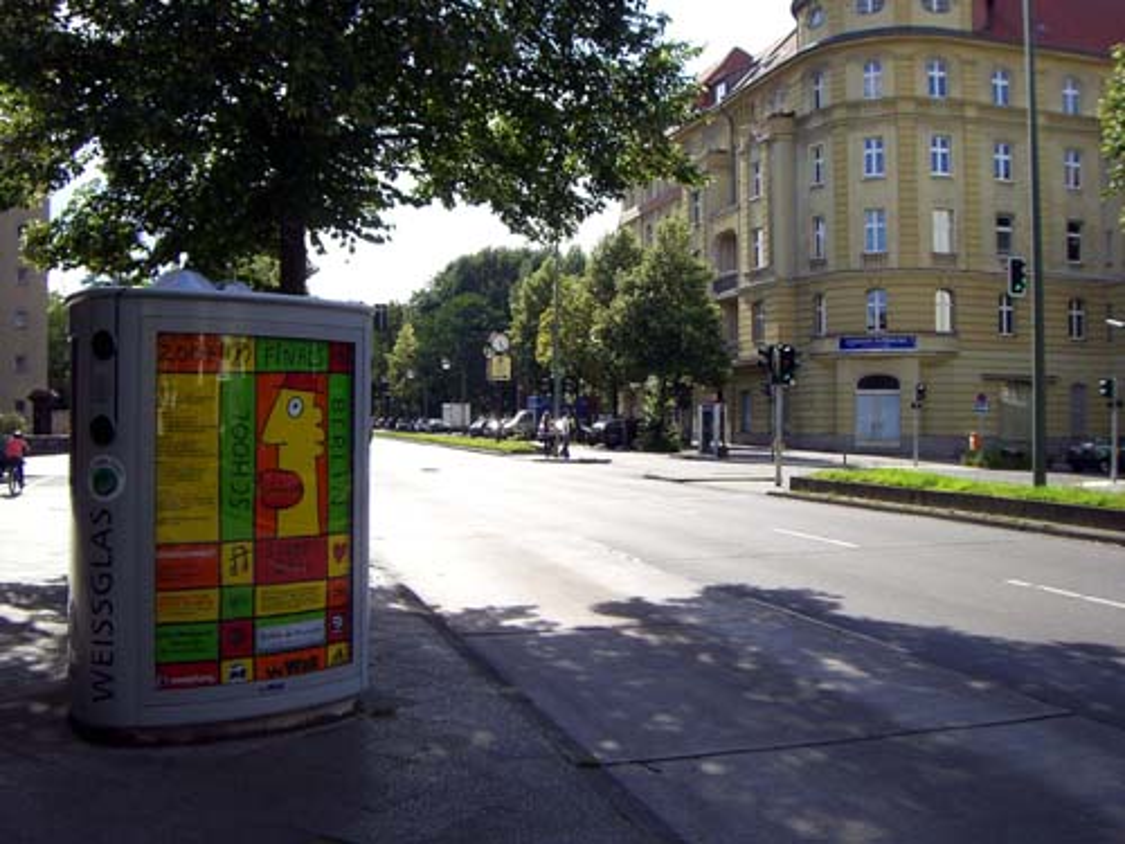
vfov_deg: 37.7
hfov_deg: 49.0
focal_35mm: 38
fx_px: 1235
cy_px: 422
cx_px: 562
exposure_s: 1/400
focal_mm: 6.2
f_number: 4.3
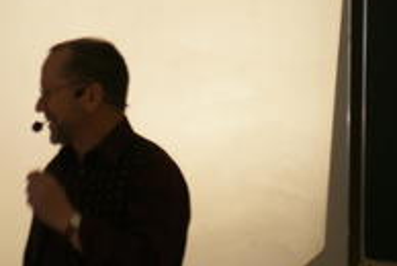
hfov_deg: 8.3
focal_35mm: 247
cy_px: -97
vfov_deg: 5.5
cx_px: 49
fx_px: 2728
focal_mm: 50
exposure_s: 1/100
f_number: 4
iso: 200
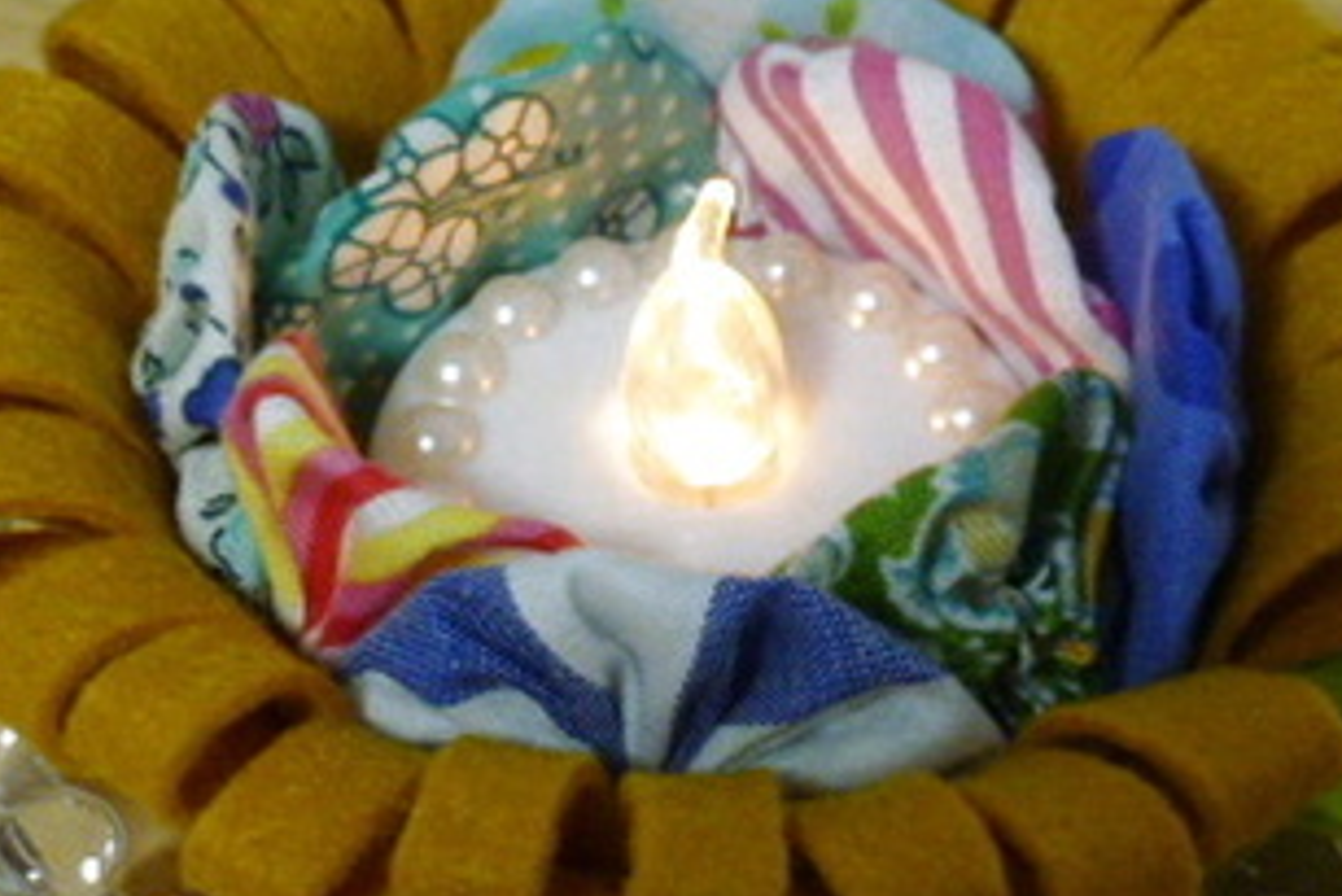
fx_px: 5743
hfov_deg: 13.3
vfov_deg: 8.9
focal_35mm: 154
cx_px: 629
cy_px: 304
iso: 400
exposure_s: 1/15
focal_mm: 11.7
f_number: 4.6
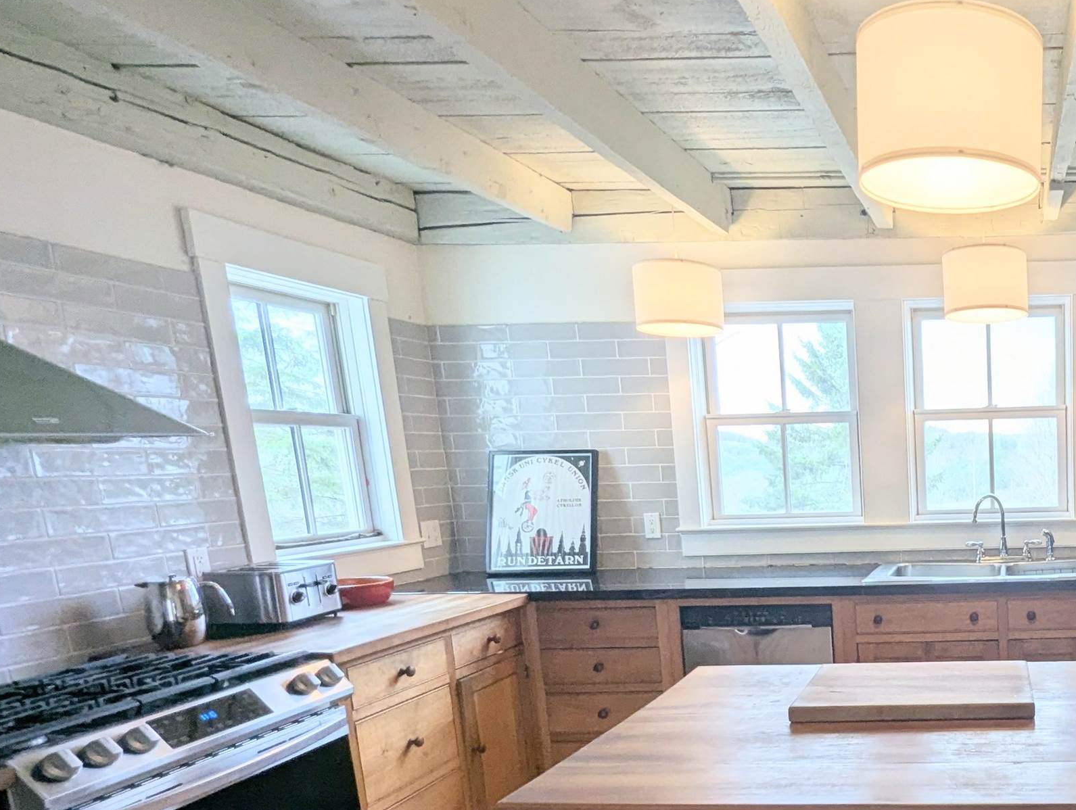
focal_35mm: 25
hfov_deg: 57.9
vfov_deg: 53.0
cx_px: 996
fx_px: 778
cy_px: 587
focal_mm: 1.95
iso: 54
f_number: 2.2
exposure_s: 1/40
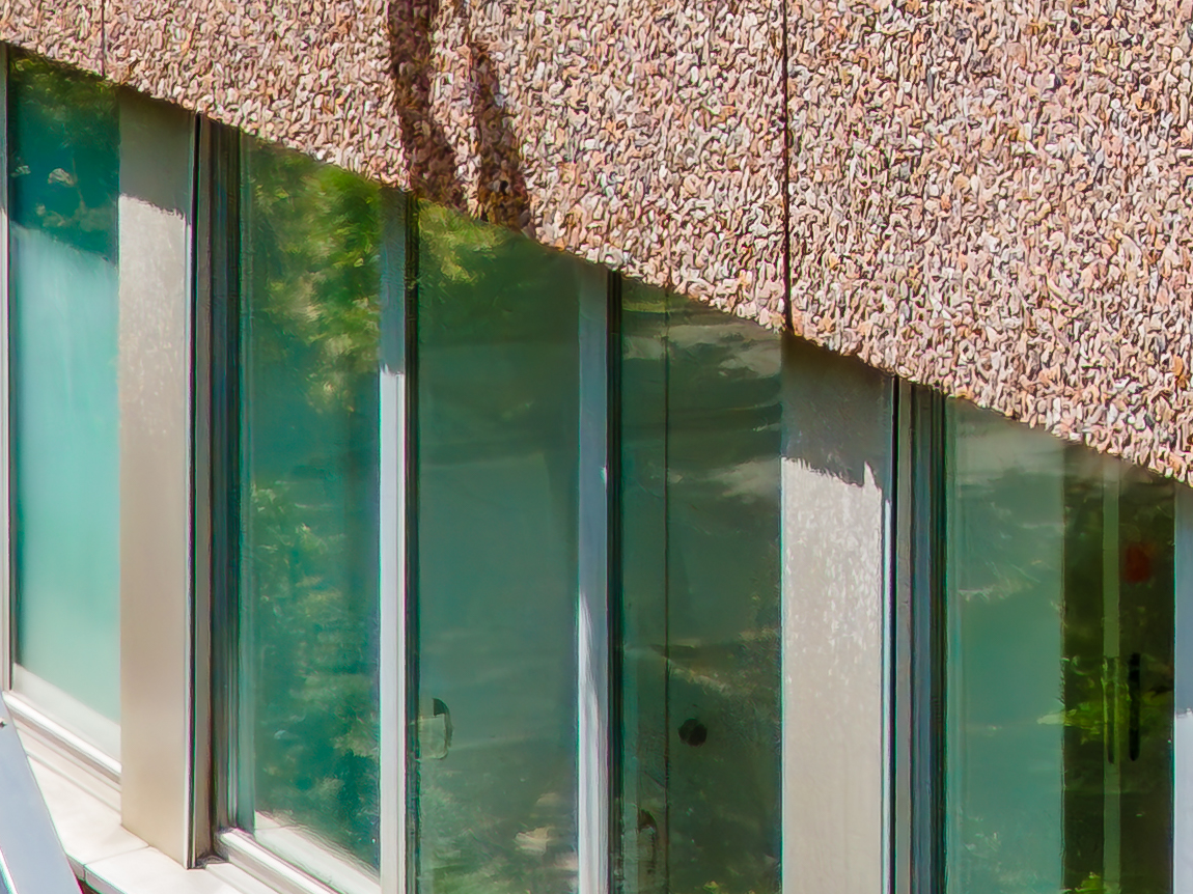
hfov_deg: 11.3
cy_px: -849
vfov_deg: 8.5
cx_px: 1872
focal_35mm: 167
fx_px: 5754
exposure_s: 1/500
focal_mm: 4.5
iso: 100
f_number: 2.8
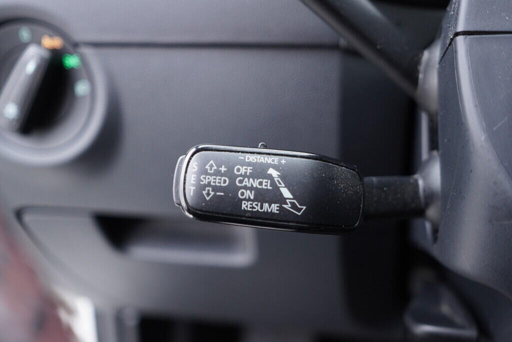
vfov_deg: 36.9
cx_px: 256
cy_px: 171
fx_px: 512
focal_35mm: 36
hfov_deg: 53.1
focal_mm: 24
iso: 500
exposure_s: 1/40
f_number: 2.8
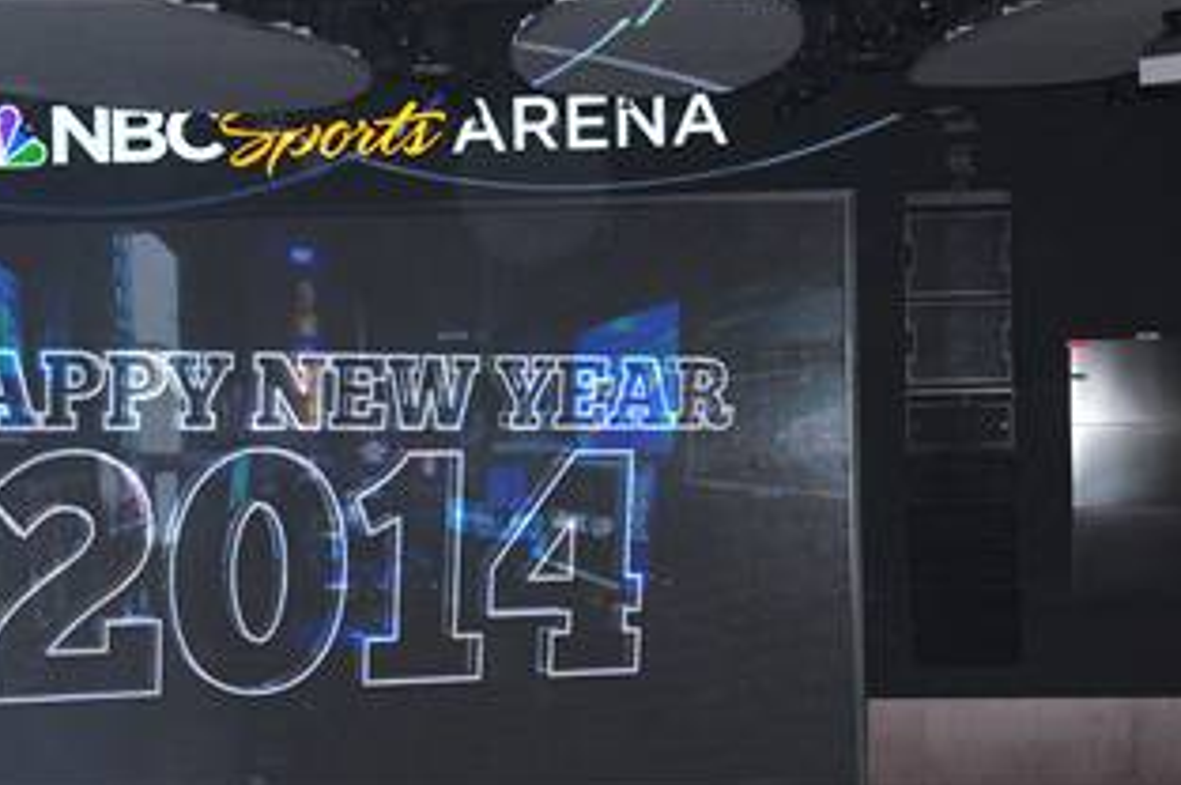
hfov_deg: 16.6
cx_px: 358
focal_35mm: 123
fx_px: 4031
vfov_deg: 11.1
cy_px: 464
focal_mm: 70
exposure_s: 1/100
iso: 1600
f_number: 8
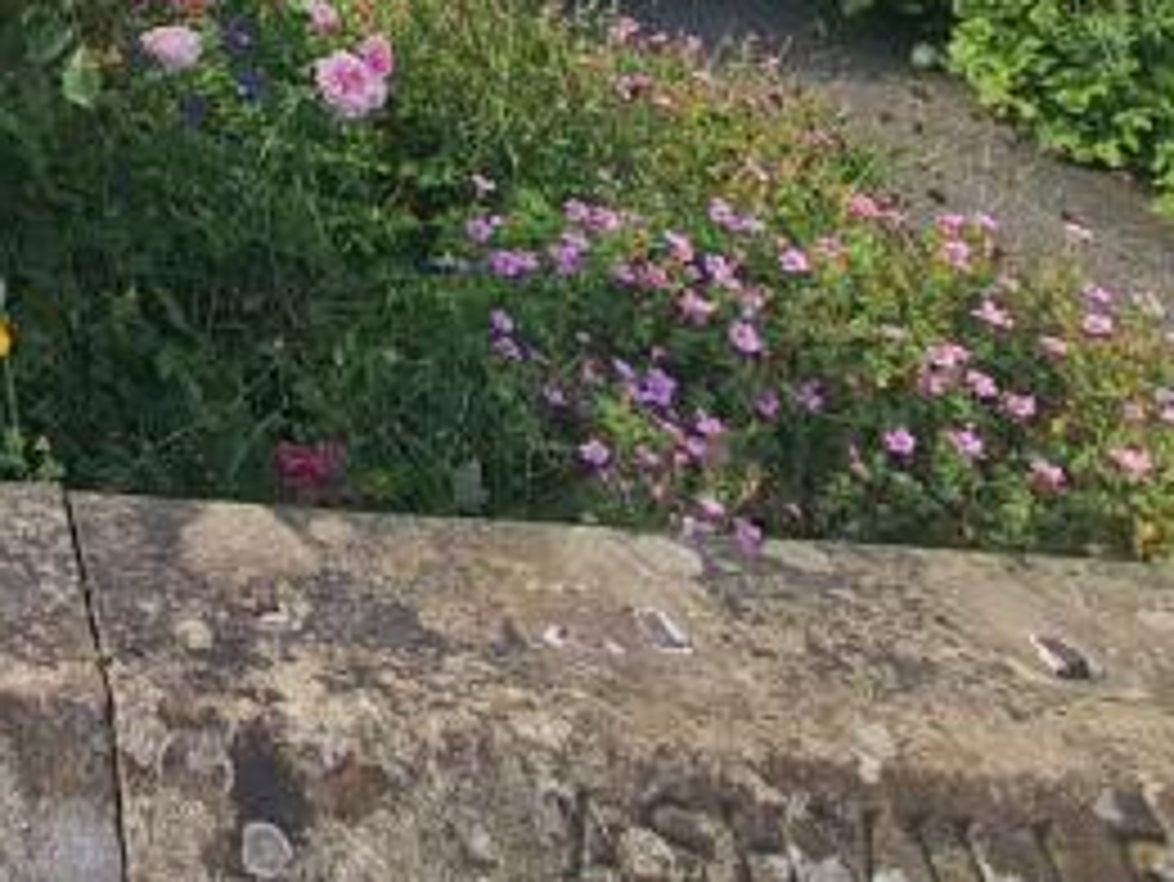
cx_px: -373
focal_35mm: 51
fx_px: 1730
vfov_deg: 20.2
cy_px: -720
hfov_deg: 29.6
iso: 50
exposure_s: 1/556
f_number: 2.2
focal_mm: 2.2
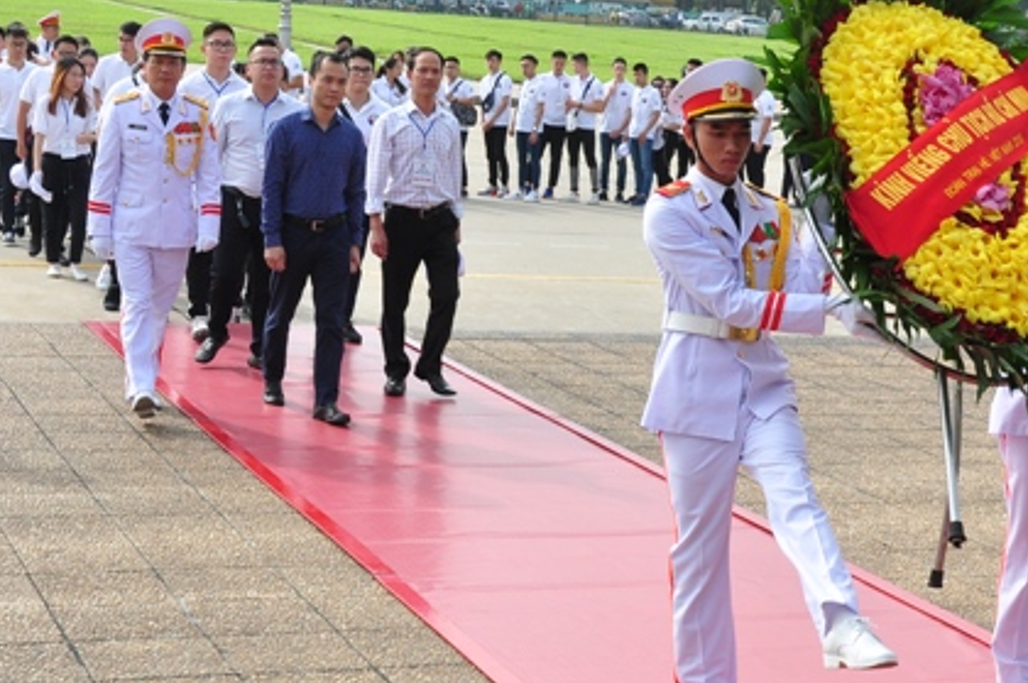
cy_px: 346
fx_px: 2282
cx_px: 609
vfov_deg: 17.0
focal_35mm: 80
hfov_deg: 25.3
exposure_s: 1/125
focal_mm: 28
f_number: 13
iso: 200
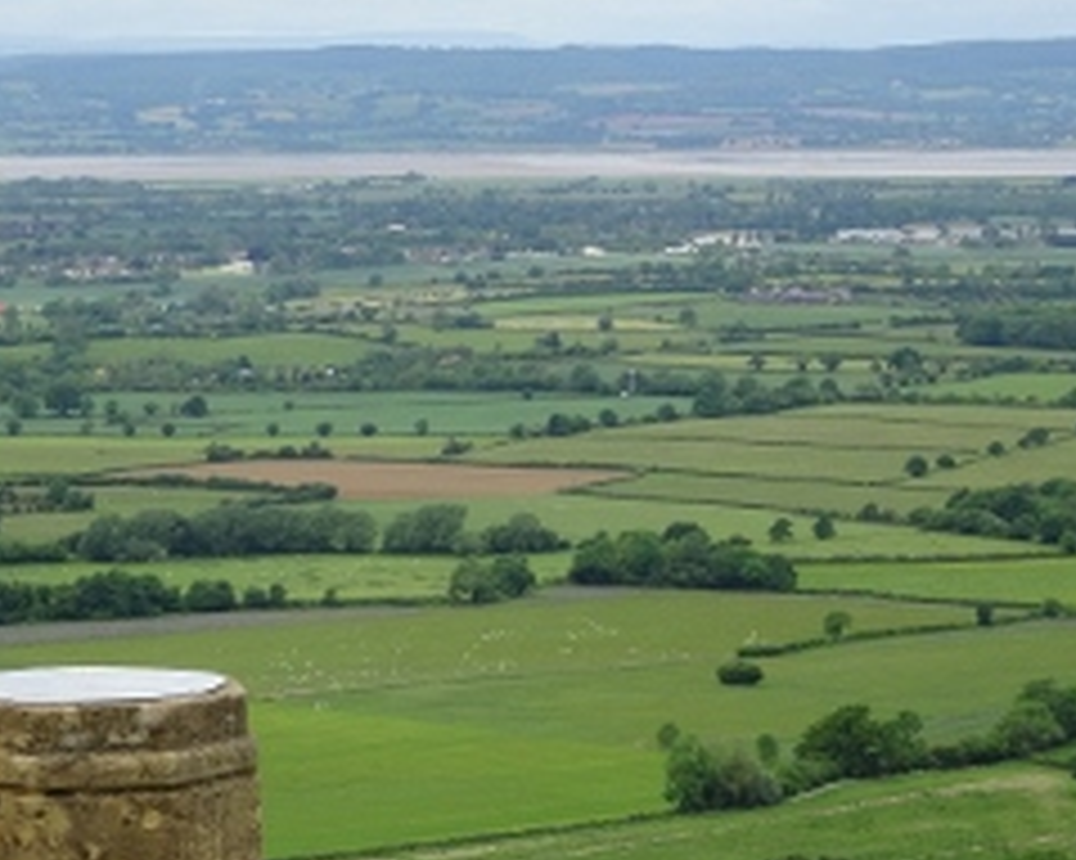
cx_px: 315
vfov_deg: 10.5
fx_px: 4679
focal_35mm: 147
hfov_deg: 13.1
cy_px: 549
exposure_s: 1/250
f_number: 5
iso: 80
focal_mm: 13.69
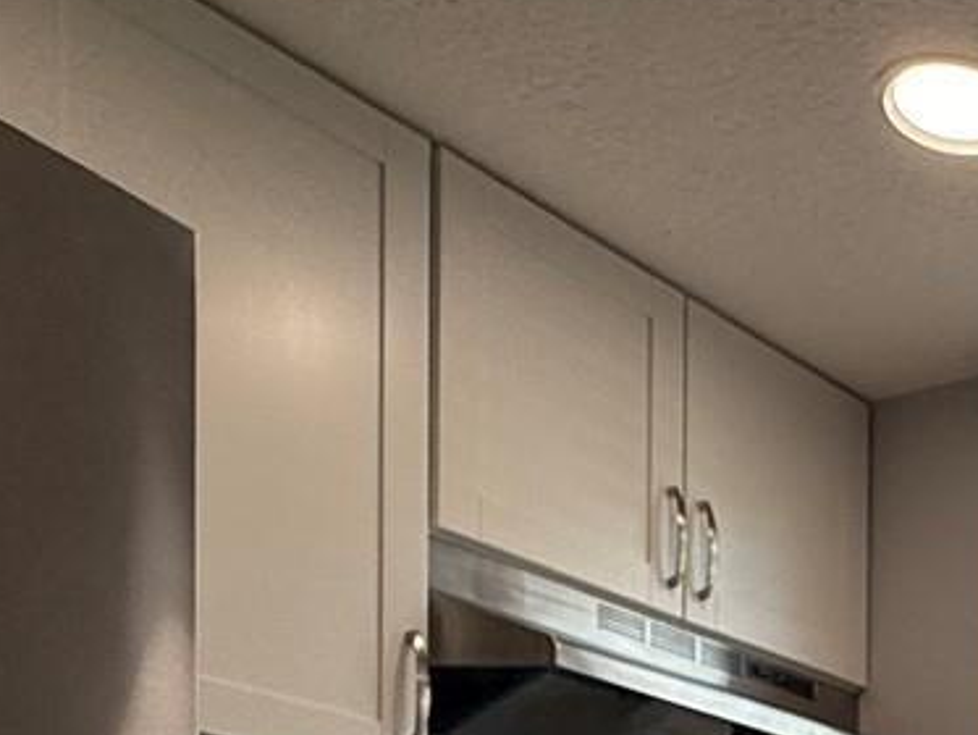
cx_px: 1342
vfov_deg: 20.3
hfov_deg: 26.2
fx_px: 1696
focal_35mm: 60
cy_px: 1158
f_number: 2.2
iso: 64
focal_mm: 2.22
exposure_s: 1/189
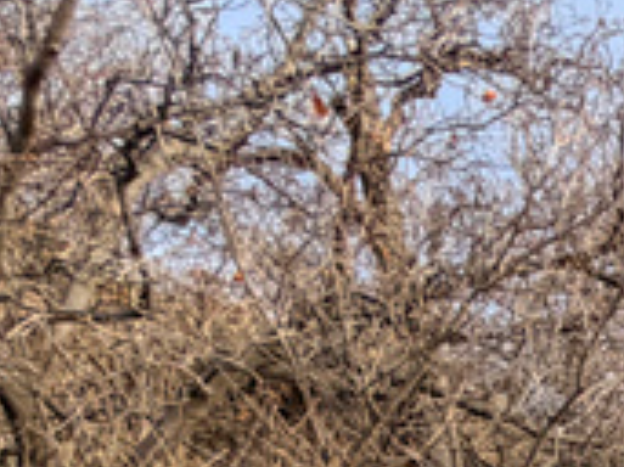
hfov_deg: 16.1
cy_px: 1204
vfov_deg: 12.5
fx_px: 1513
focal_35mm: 84
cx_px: 1354
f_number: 2.2
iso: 40
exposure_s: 1/535
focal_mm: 2.22
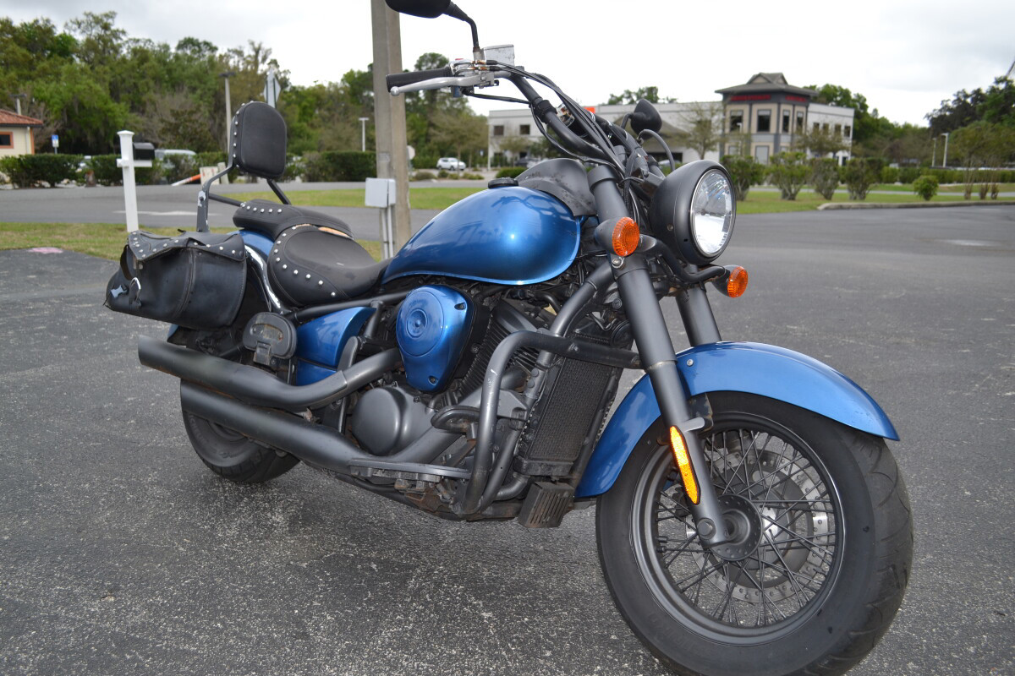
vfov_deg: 40.0
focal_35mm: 33
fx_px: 930
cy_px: 338
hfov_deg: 57.2
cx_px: 508
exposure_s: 1/125
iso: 110
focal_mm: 22
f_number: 4
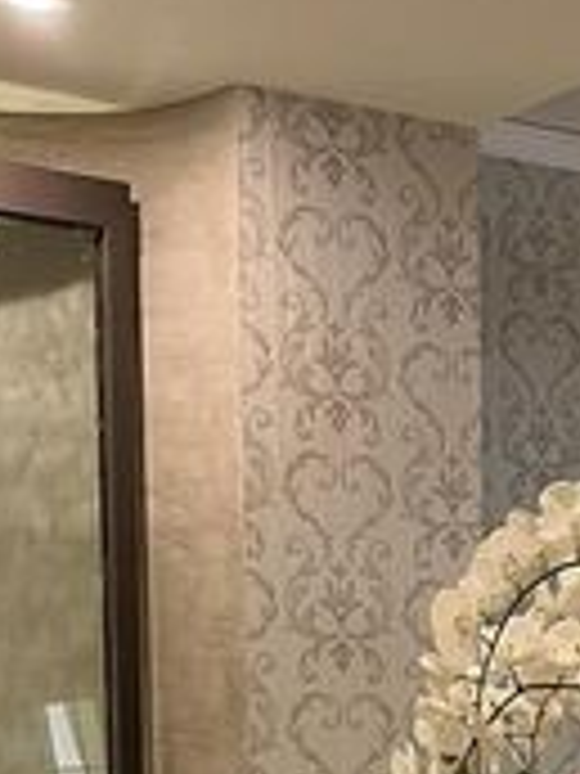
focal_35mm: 101
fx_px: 2256
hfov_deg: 14.1
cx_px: 737
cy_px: 965
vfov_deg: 18.3
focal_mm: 5.1
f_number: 1.6
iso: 200
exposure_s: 1/60
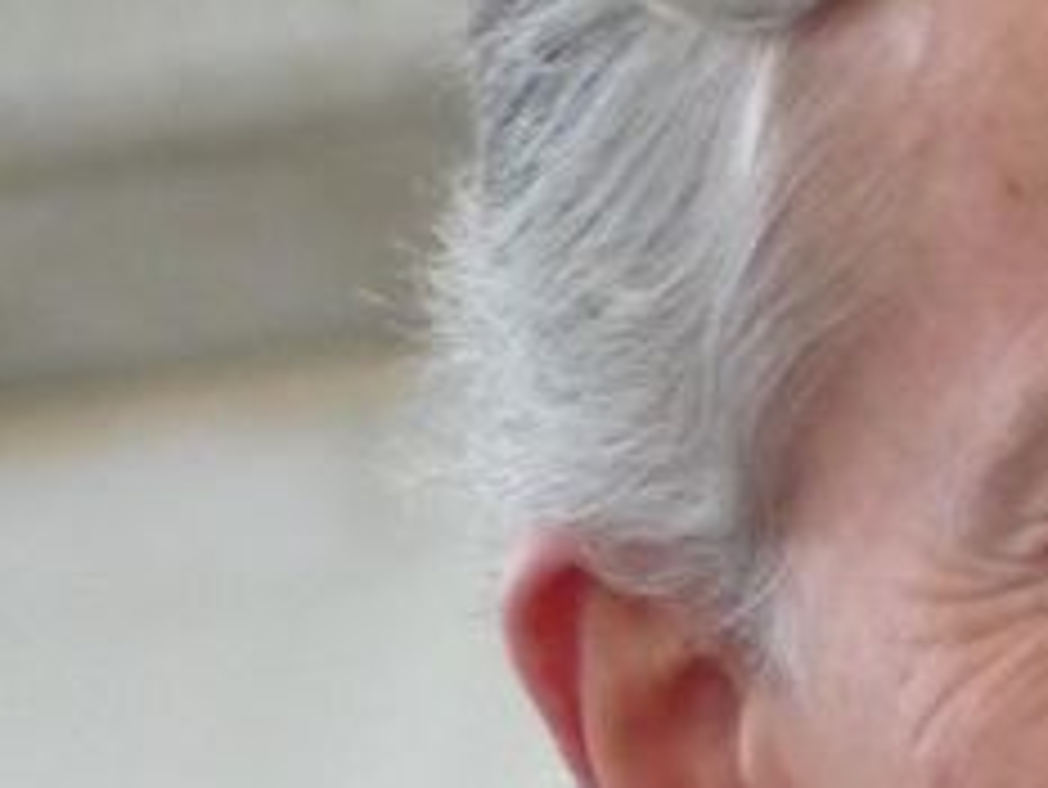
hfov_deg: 0.8
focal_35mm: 2629
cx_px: 1583
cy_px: 500
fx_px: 79634
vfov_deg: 0.6
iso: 400
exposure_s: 1/100
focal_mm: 107.6
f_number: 2.8
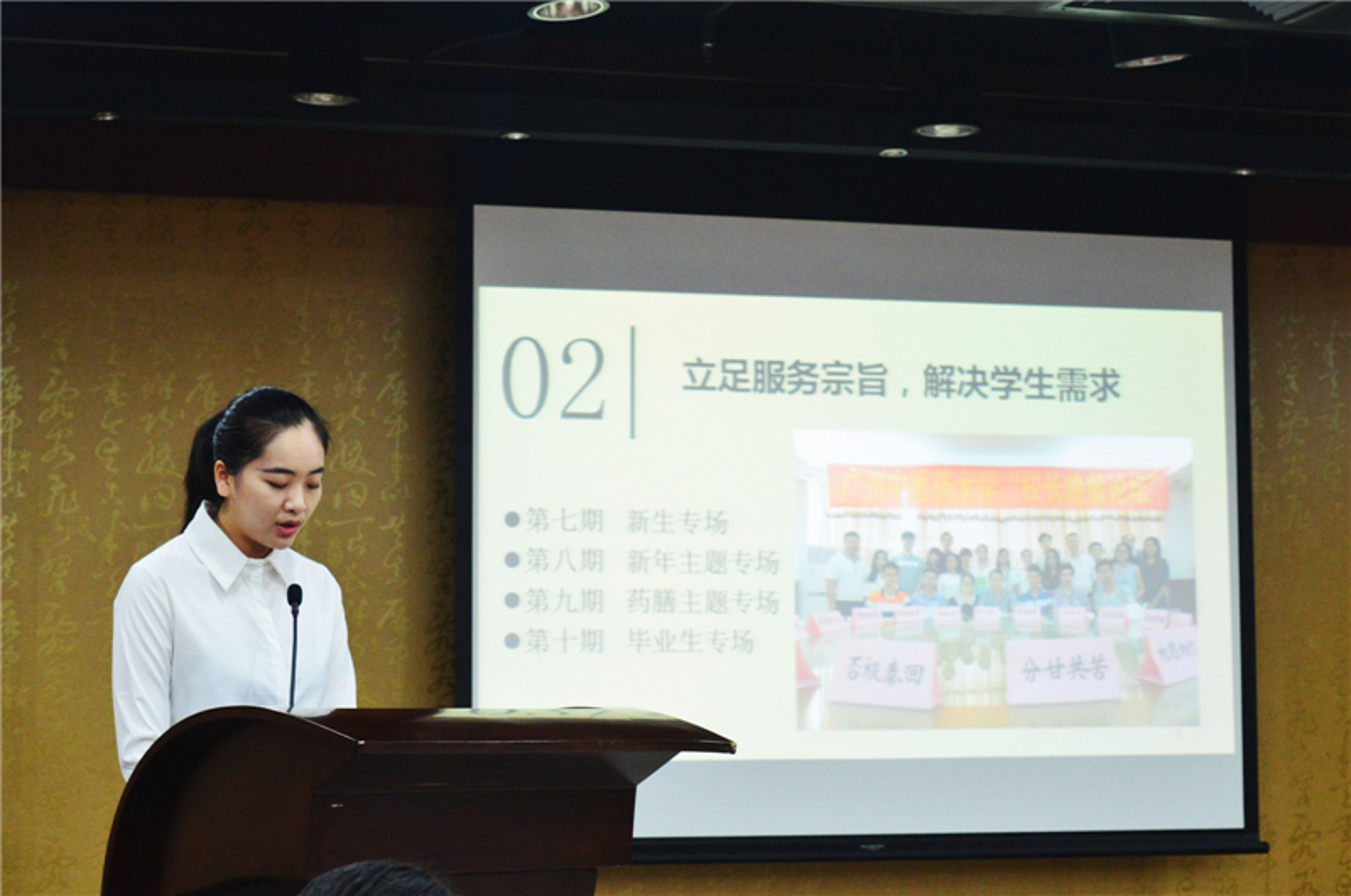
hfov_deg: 24.7
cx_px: 676
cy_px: 448
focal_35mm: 82
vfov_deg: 16.5
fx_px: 3092
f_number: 5.6
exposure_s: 1/40
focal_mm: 55
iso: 1600
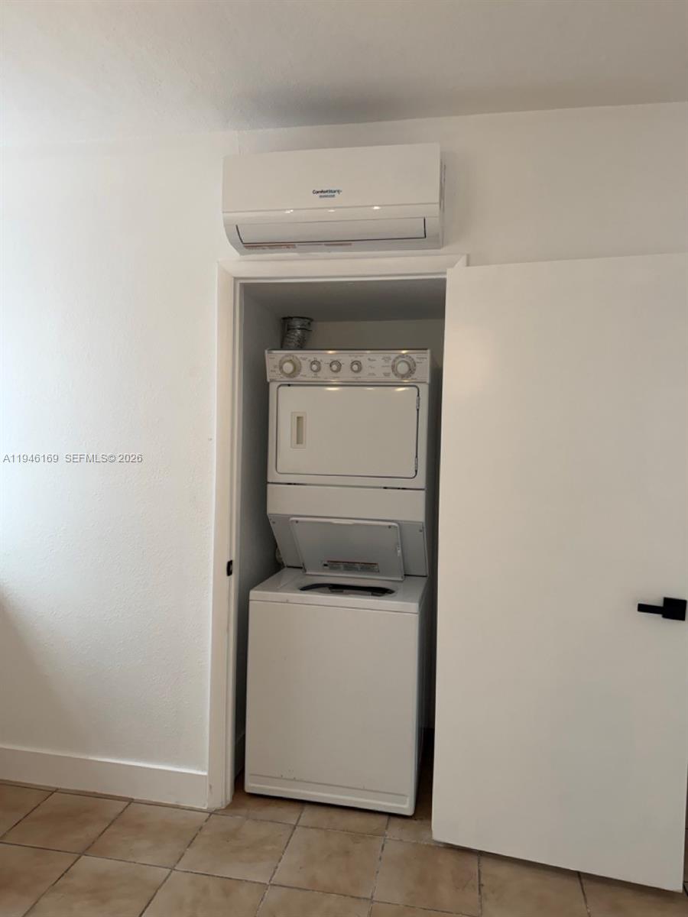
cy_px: 458
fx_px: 636
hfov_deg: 56.8
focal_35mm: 24
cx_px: 344
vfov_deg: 71.6
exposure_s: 1/120
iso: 160
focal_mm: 6.76
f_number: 1.78
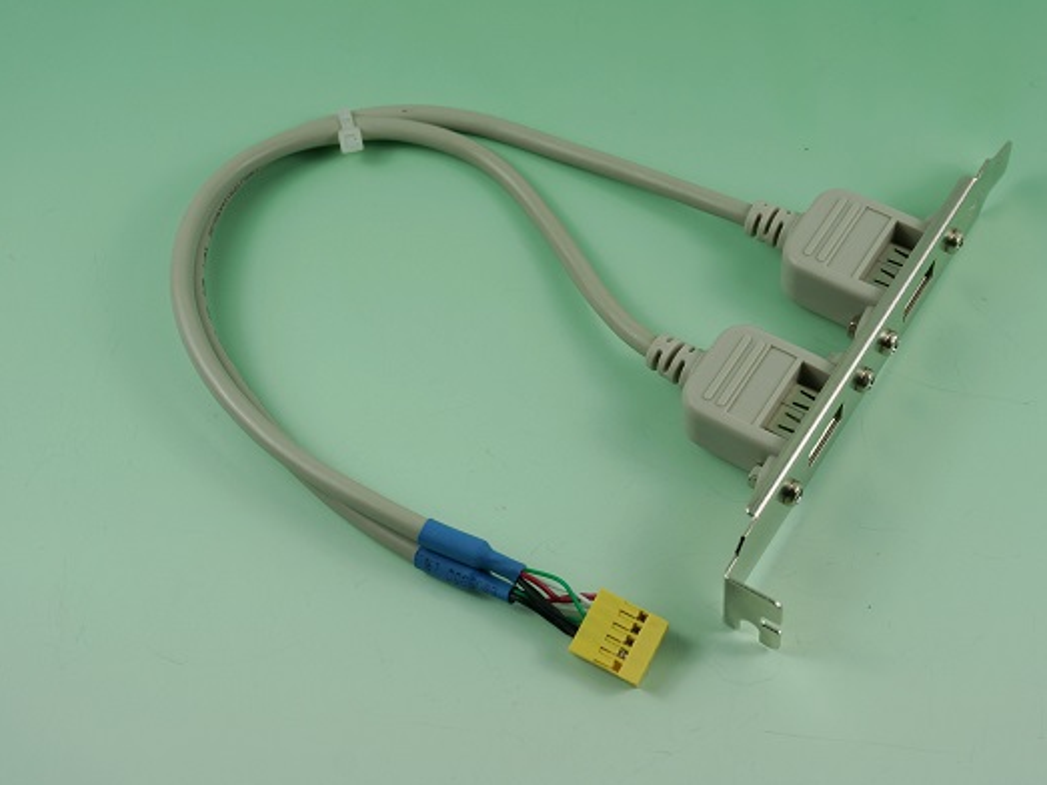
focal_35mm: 55
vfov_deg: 26.8
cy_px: 390
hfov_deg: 35.2
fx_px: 1650
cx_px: 597
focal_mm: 33
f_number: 7.1
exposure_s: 1/100
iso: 100
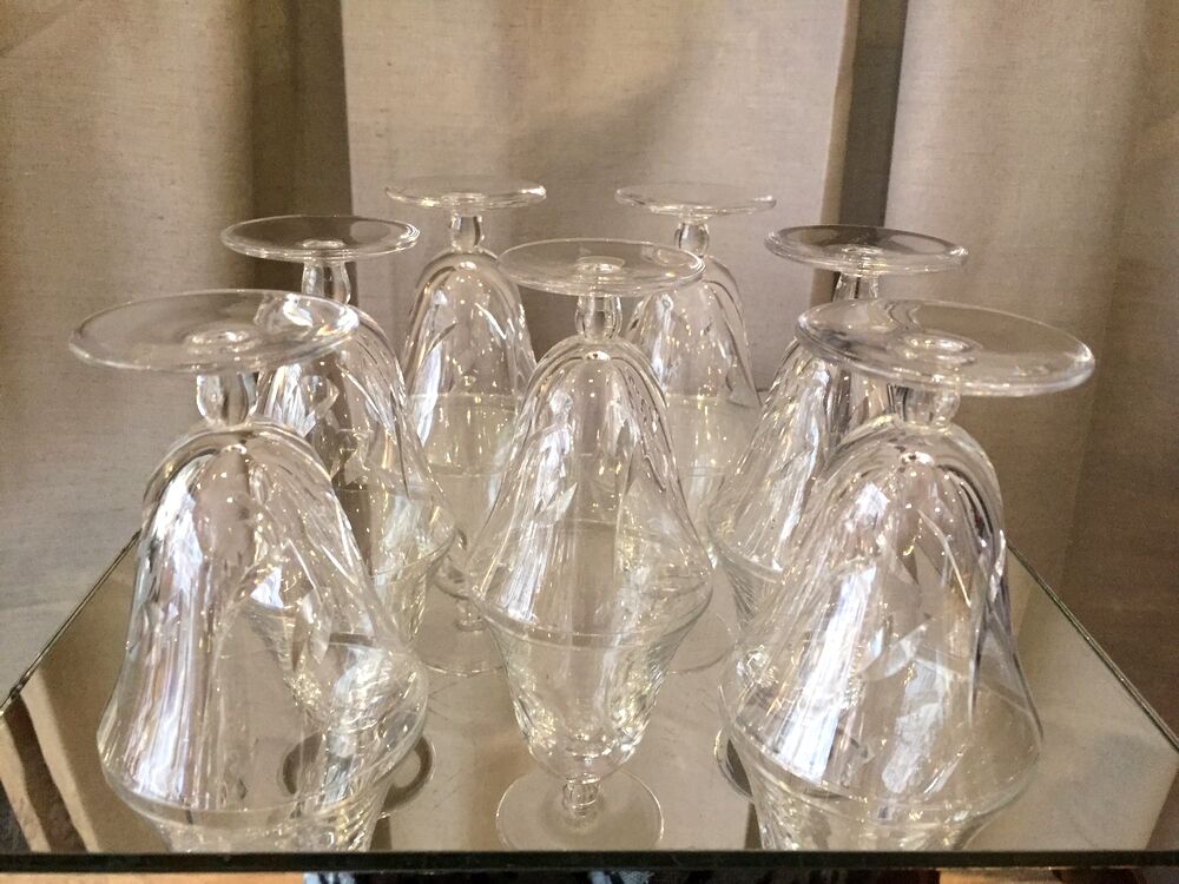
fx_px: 988
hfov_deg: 61.7
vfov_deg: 48.2
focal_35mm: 29
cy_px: 442
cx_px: 590
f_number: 2.2
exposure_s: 1/33
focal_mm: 4.15
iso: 250
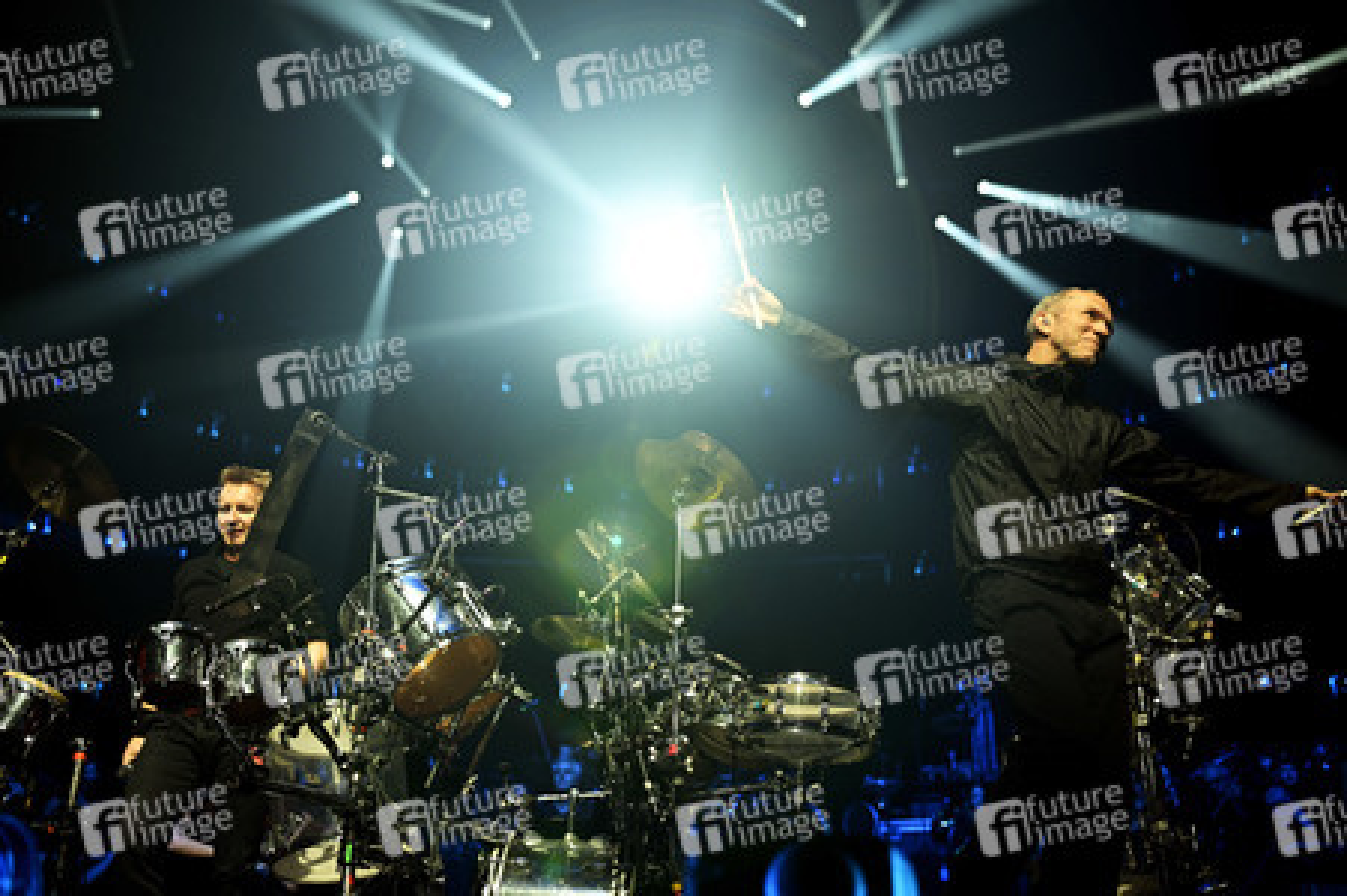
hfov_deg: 54.5
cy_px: 448
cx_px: 674
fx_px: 1309
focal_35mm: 35
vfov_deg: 37.8
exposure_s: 1/320
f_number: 2
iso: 560
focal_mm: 35
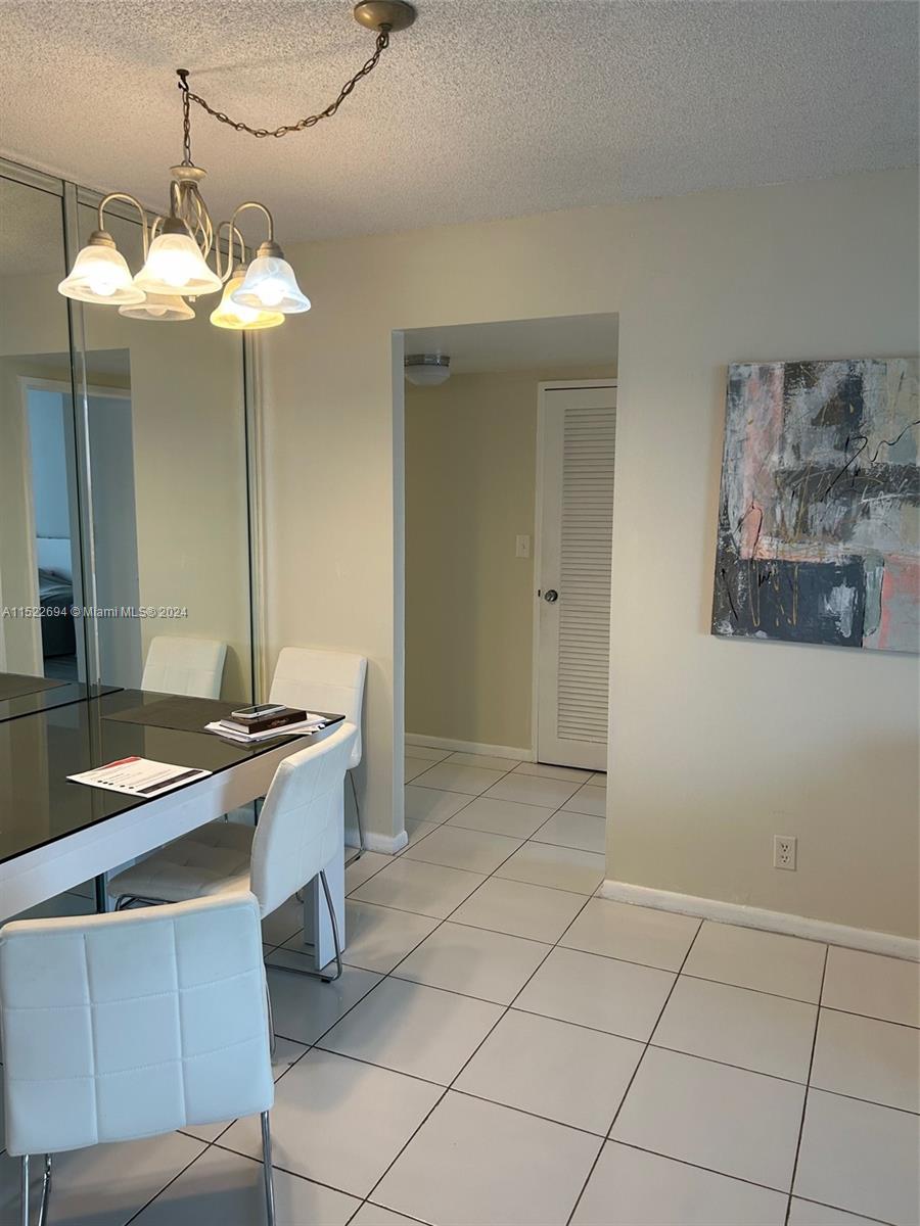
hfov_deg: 53.1
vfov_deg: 67.3
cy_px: 613
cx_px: 460
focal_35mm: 26
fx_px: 921
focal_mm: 5.7
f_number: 1.5
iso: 100
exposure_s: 1/120
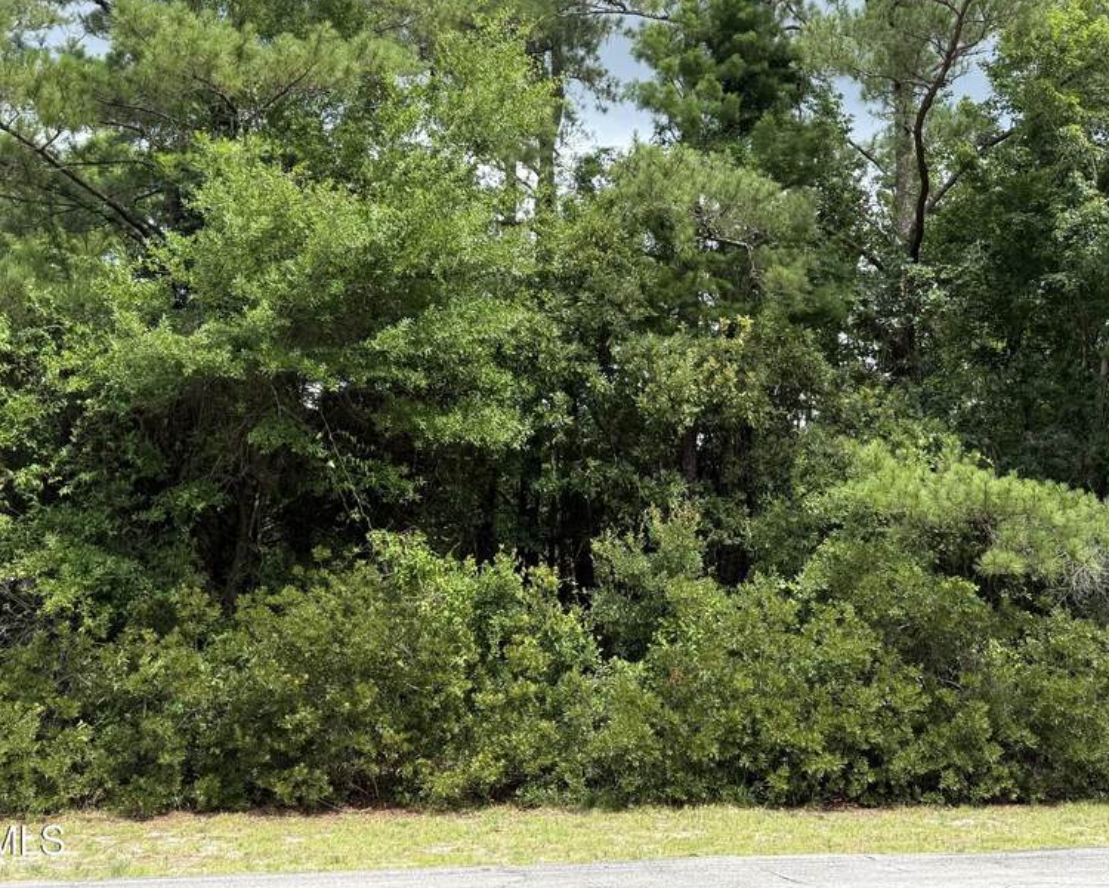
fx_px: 1313
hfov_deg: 45.3
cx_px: 710
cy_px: 195
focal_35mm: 40
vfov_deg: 36.2
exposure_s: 1/1585
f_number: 1.78
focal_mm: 6.76
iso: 100
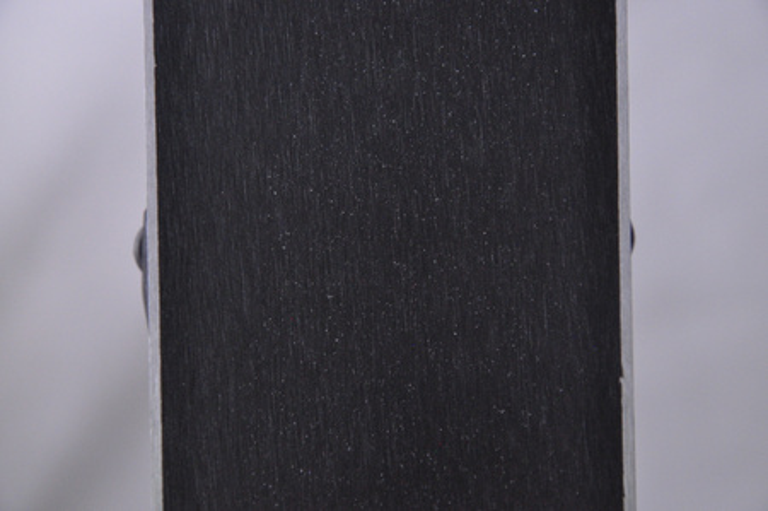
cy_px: 256
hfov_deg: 13.1
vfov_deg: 8.7
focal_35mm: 158
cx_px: 384
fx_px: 3356
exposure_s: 1/125
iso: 3200
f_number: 9.5
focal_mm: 105
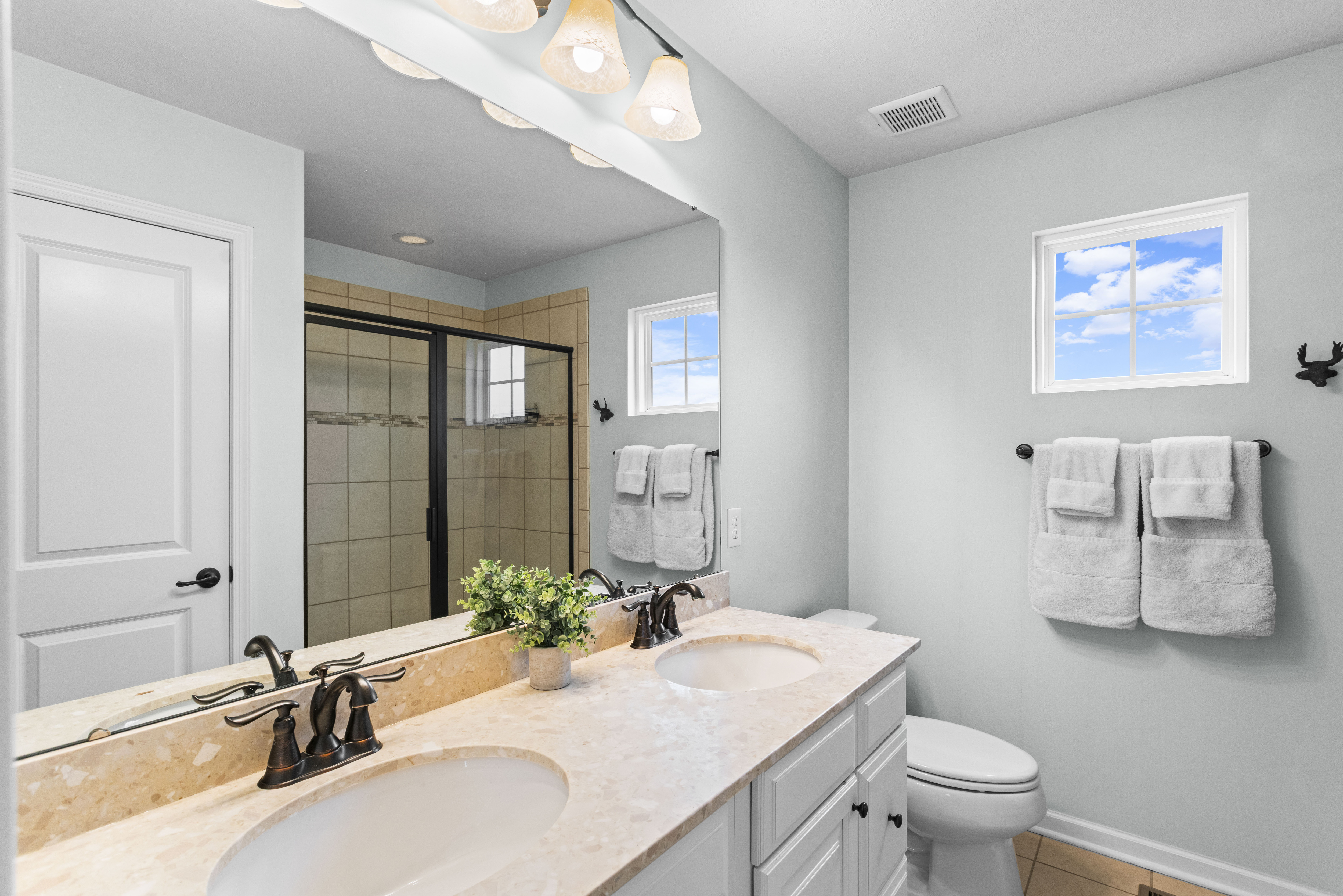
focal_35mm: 17
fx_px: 634
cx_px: 672
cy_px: 448
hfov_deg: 93.3
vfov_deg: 70.5
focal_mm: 17
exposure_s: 1/2.5
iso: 500
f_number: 7.1
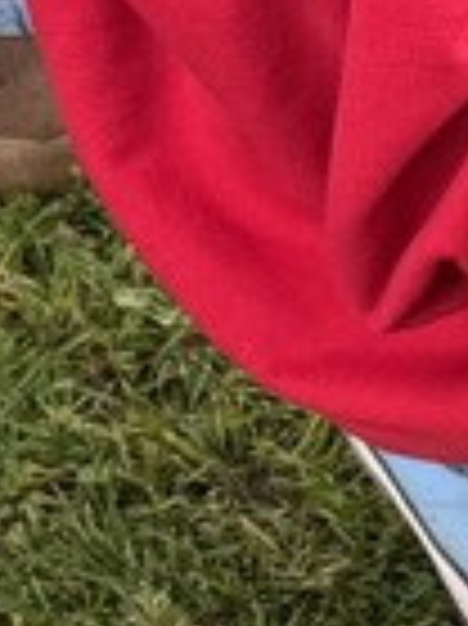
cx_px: 1156
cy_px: 338
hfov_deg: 7.7
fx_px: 3196
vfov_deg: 11.2
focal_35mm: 177
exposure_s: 1/345
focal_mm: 6.76
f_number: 1.78
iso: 80
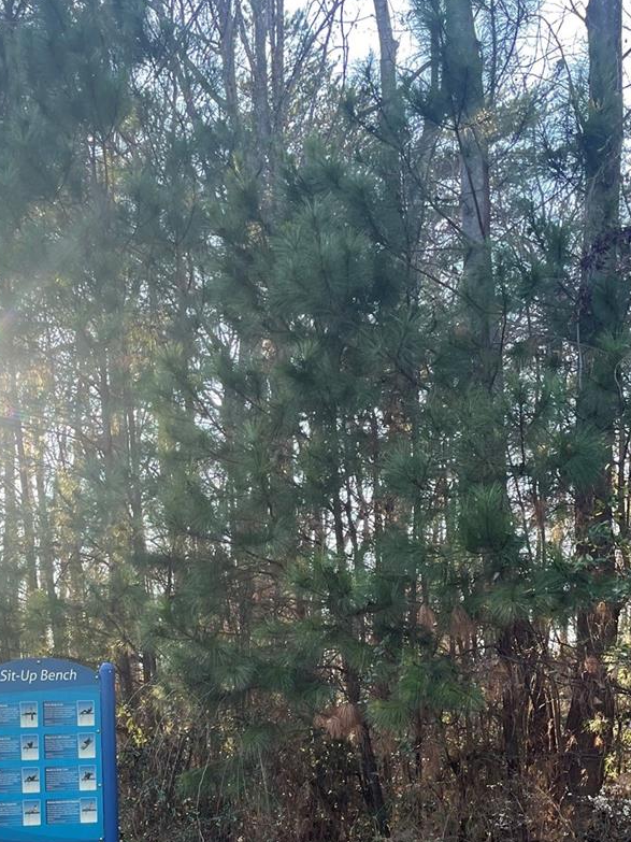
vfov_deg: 35.2
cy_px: 769
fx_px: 1240
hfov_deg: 27.9
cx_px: 124
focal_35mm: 51
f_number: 1.6
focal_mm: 4.2
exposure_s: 1/121
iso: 40
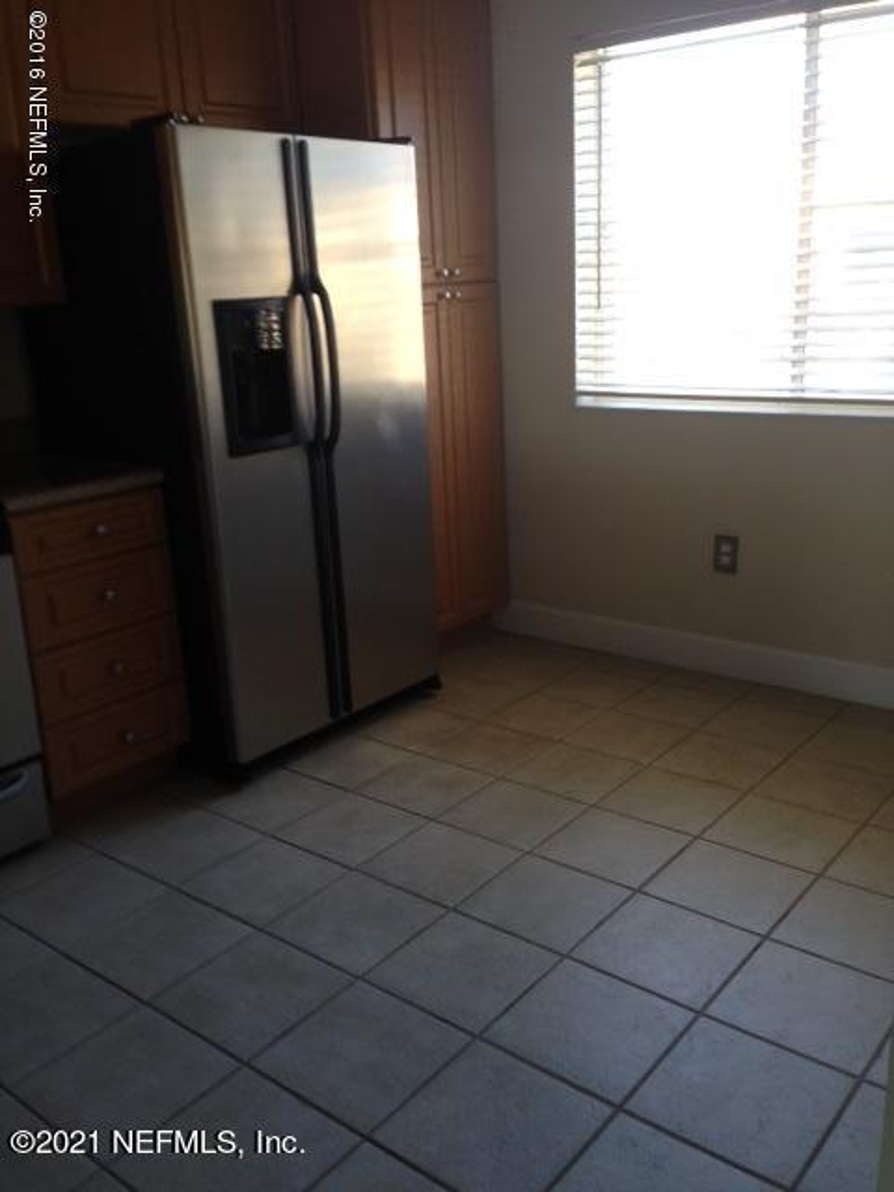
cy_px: 596
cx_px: 447
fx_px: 1136
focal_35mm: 33
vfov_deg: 55.4
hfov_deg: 42.9
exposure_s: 1/24
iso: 50
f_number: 2.4
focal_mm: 4.12
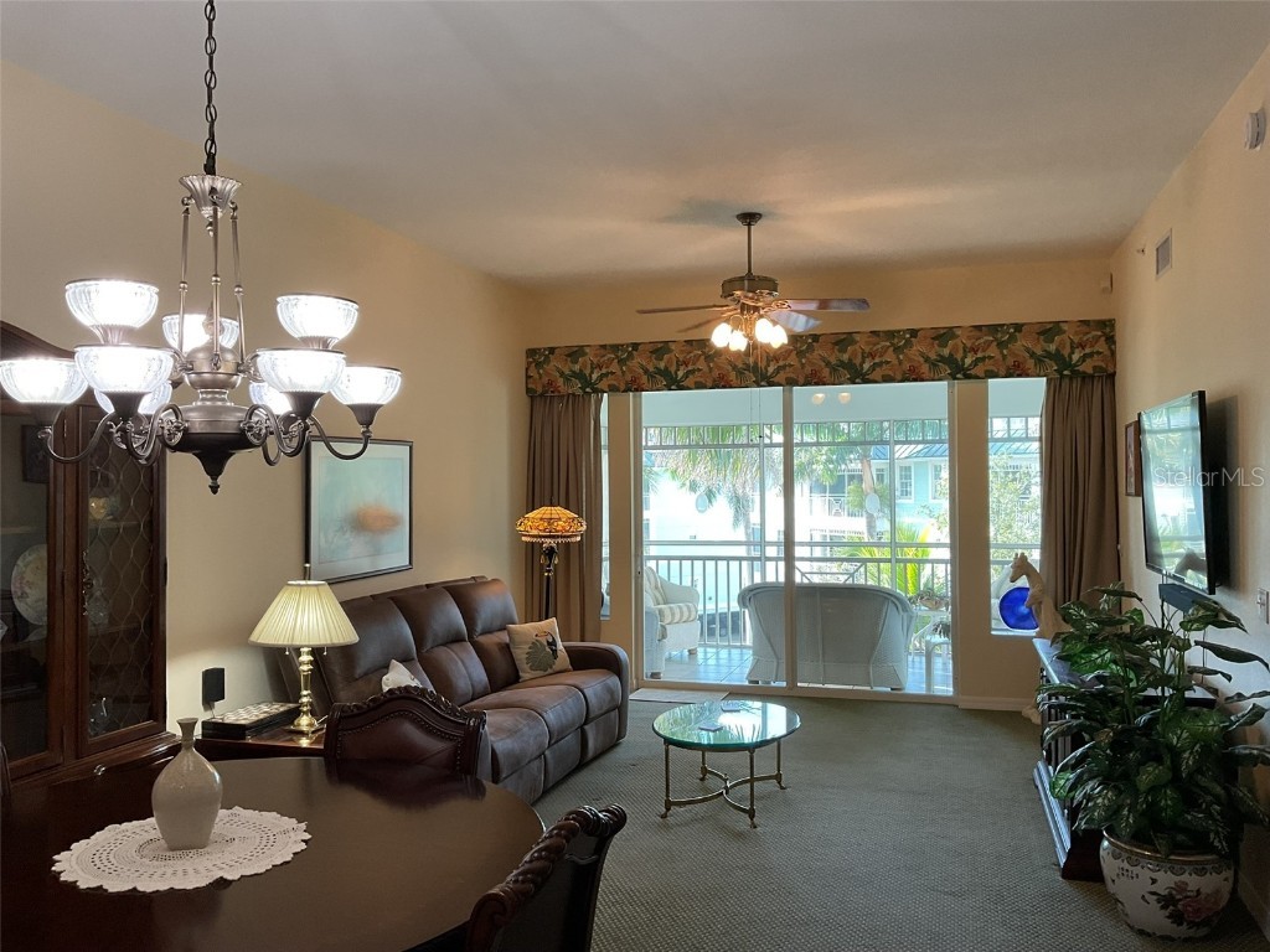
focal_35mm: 29
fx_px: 1064
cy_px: 476
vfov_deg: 48.2
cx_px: 635
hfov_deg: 61.7
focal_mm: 3
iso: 50
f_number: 1.8
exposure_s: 1/60
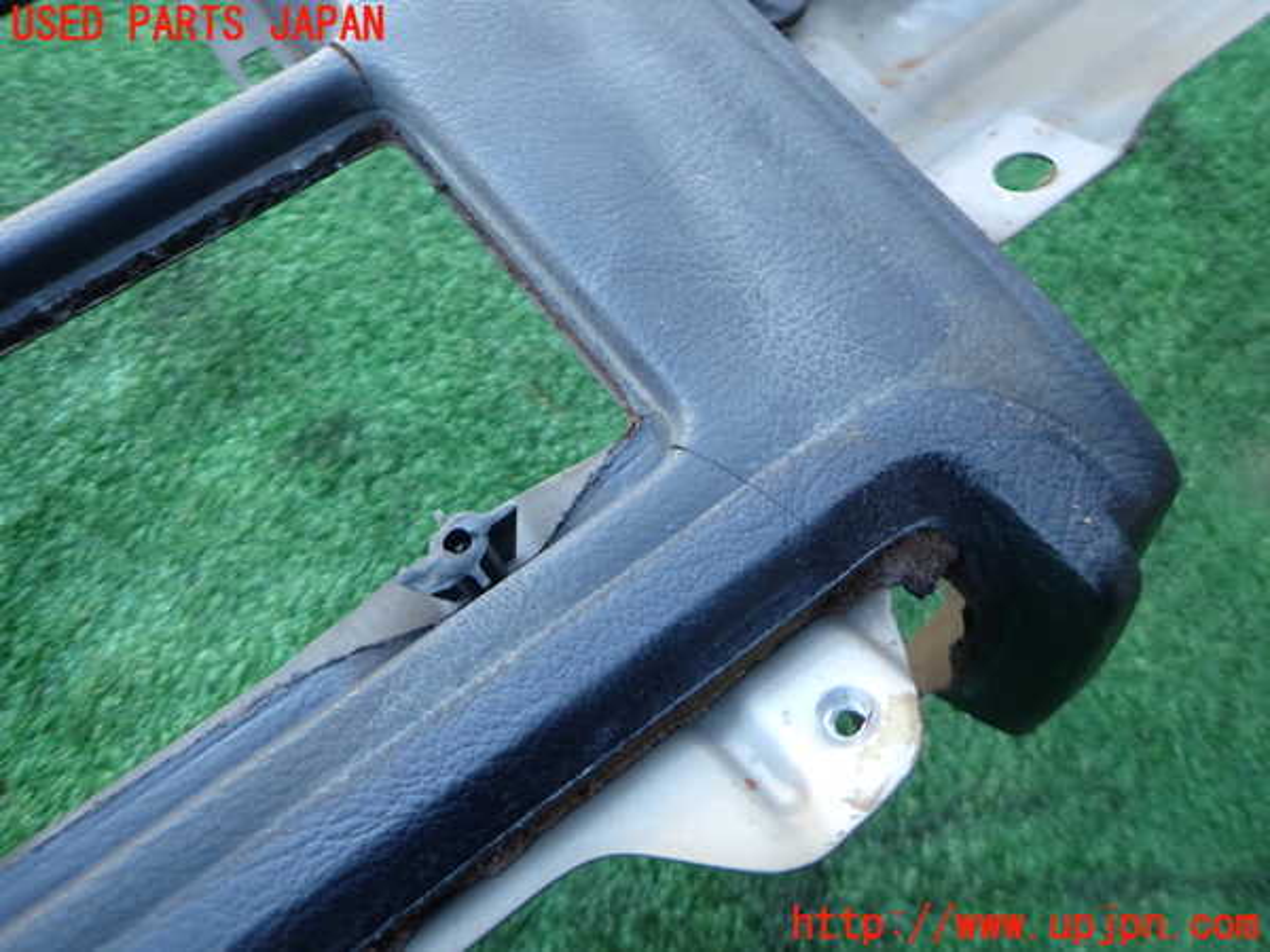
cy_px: 476
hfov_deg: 69.4
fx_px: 917
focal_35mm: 25
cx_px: 635
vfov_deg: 54.9
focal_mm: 4.5
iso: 200
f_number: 2
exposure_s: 1/100
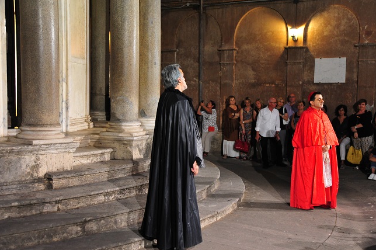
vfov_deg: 26.9
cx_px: 200
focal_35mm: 50
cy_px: 126
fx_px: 522
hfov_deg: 39.6
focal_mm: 46
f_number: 4
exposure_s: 1/40
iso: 3200
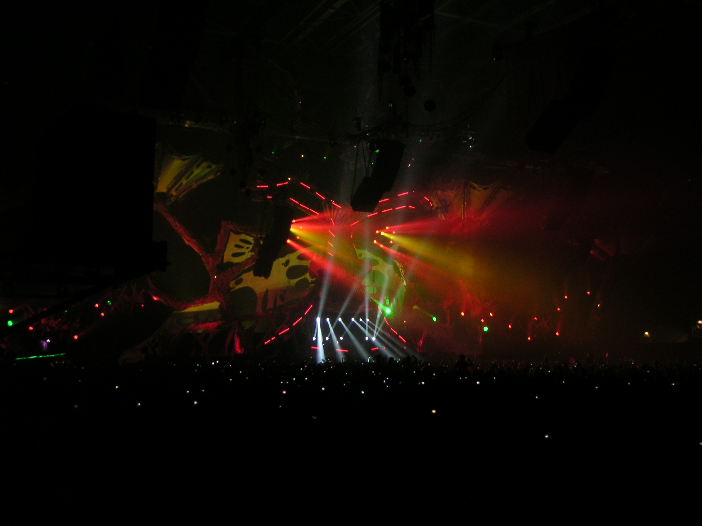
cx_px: 351
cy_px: 263
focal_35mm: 38
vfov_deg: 37.7
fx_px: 771
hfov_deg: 49.0
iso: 100
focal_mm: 6
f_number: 2.8
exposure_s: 1/20
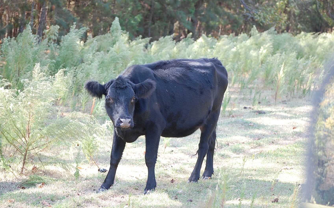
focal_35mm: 111
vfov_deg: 11.8
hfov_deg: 18.8
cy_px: 100
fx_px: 1010
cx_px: 168
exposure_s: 1/160
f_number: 4.2
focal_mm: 72
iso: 400
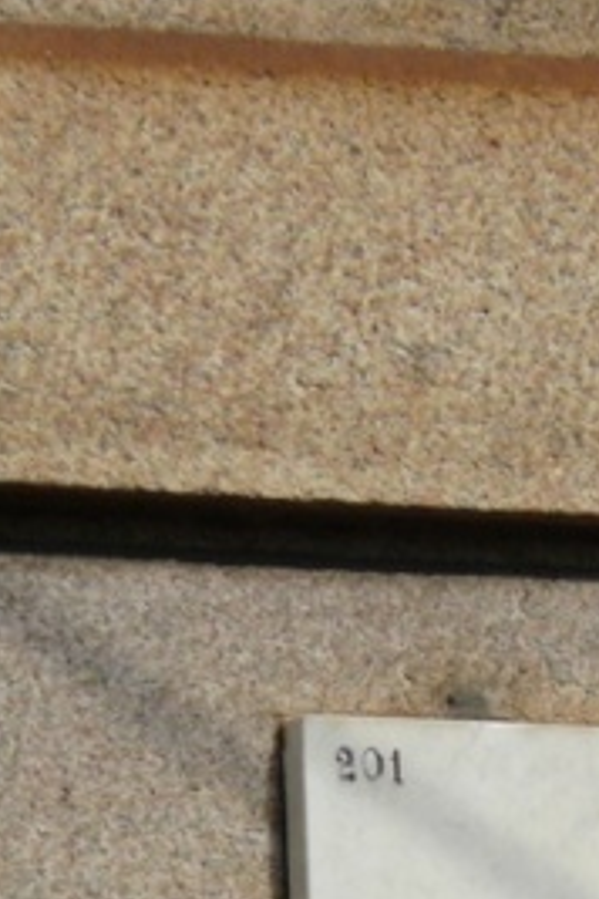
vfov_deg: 1.4
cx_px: 700
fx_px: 35987
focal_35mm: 1442
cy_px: 1069
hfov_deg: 1.0
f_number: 6.3
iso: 100
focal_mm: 82.8
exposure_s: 1/500
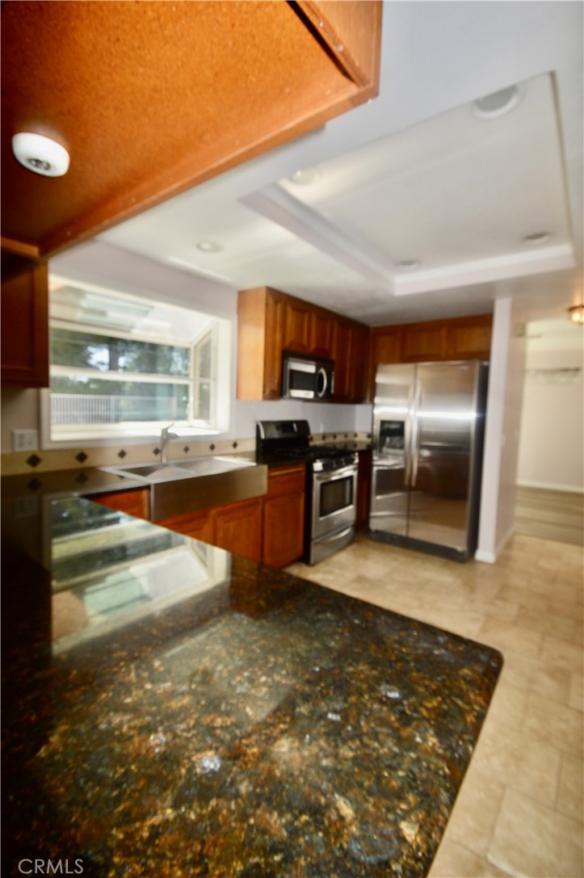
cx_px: 292
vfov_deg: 100.4
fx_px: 366
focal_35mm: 15
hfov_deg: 77.2
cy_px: 439
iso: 100
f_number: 8
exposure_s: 1/60
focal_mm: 10
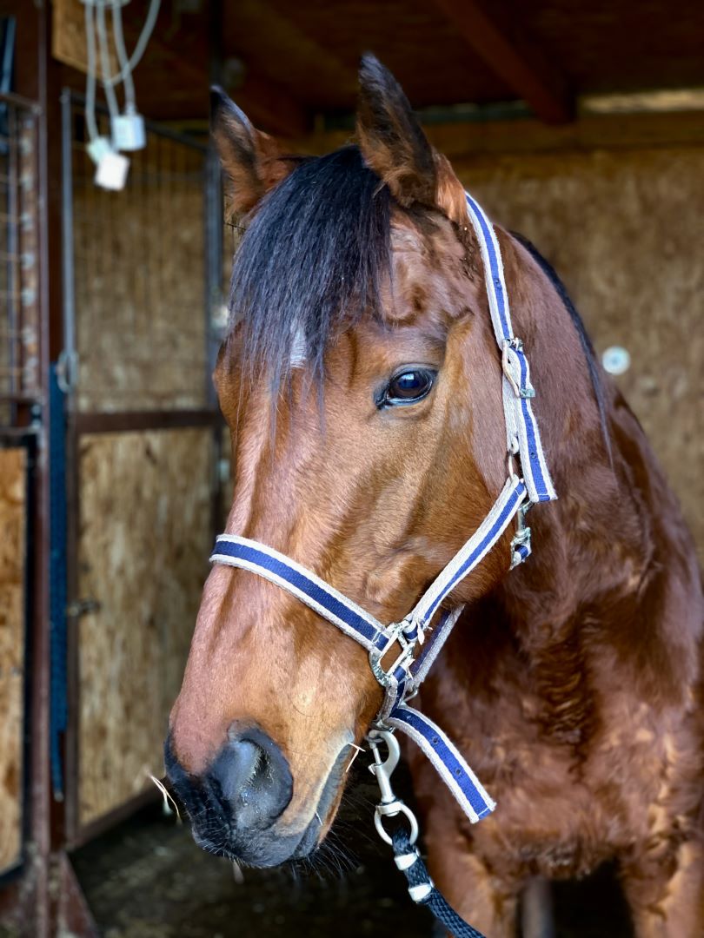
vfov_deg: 36.8
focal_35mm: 52
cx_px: 352
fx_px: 1410
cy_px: 469
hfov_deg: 28.0
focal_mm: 6
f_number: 2.4
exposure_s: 1/102
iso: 125
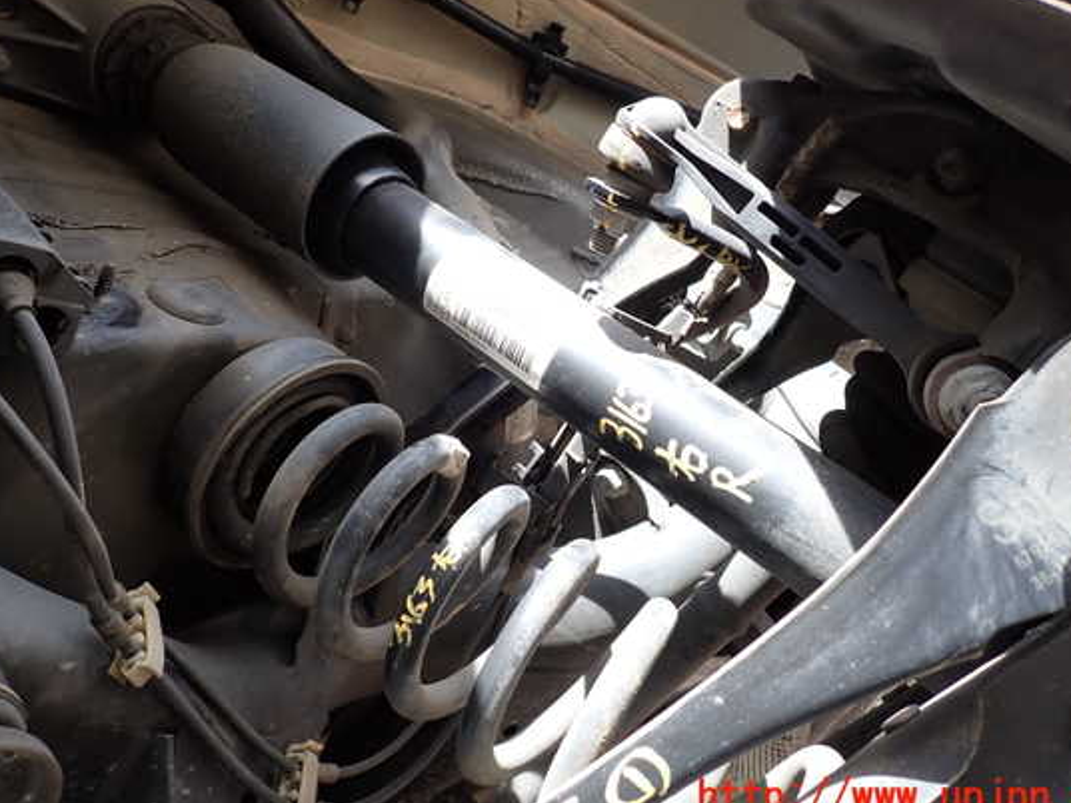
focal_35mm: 28
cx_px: 549
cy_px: 374
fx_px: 866
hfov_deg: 63.4
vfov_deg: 49.7
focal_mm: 4.5
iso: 100
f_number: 2.8
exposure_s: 1/160
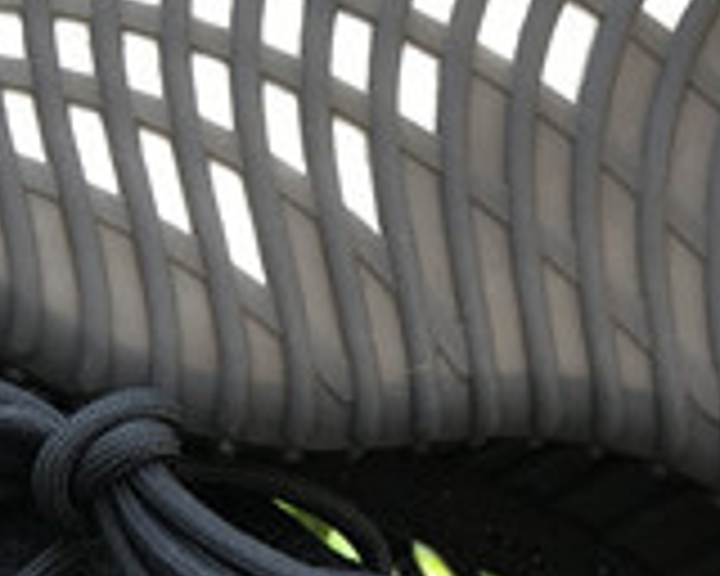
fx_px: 5413
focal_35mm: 254
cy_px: 479
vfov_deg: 6.1
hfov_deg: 7.6
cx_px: 580
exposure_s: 1/50
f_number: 2.8
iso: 25
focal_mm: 6.6
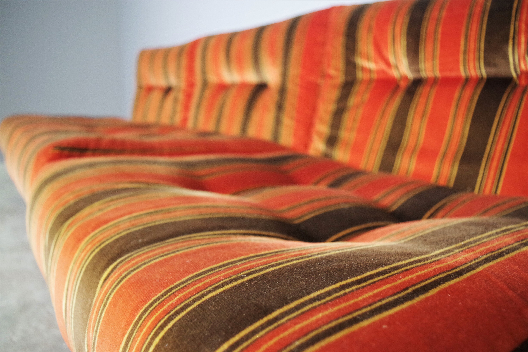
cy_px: 176
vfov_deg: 43.6
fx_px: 440
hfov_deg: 61.9
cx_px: 264
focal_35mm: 30
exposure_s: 1/60
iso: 1600
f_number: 4
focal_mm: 20
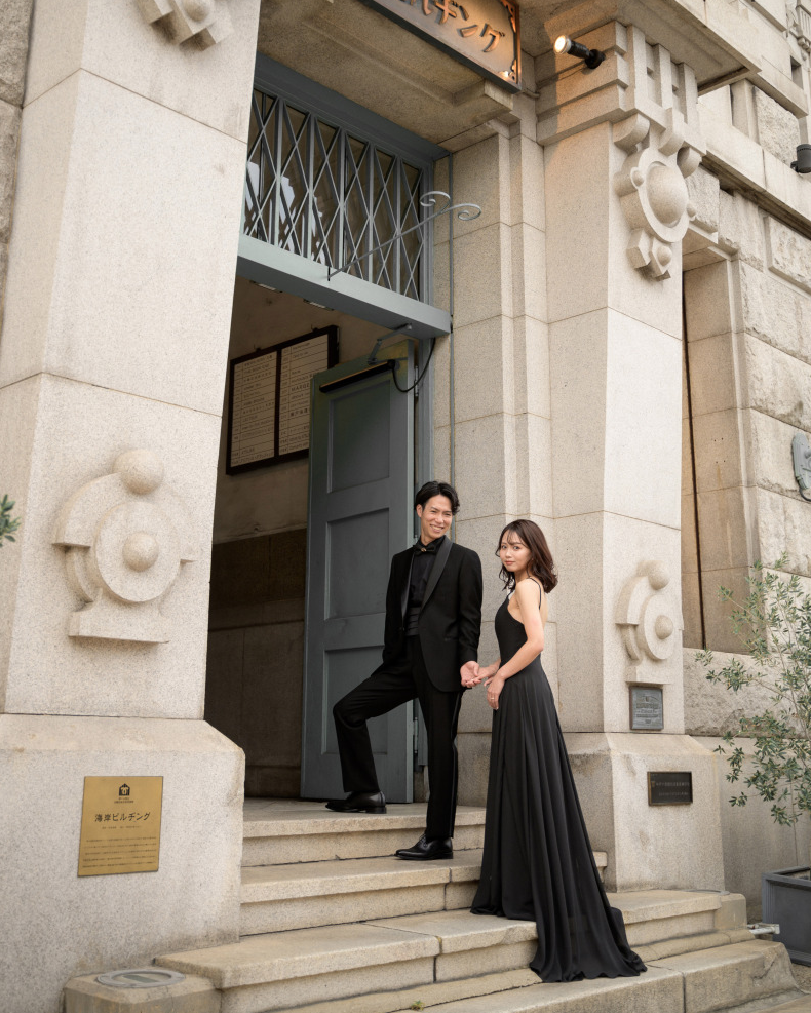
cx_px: 410
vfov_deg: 45.6
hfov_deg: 37.3
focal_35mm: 40
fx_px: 1200
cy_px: 414
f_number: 2.8
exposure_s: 1/125
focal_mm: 35
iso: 160
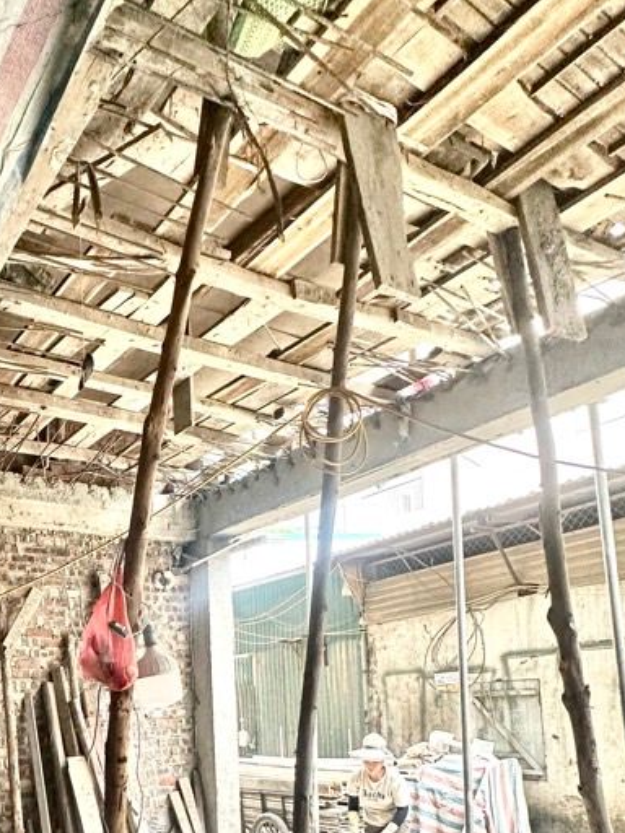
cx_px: 70
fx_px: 674
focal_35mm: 28
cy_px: 690
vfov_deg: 57.7
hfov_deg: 45.4
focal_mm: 2.22
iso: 320
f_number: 2.2
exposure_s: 1/77
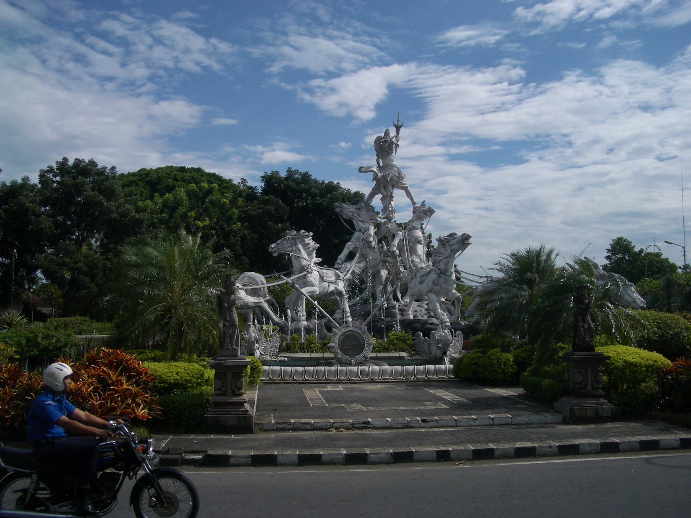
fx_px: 699
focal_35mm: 35
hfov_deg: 52.6
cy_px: 259
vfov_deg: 40.7
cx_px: 346
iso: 50
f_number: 4.3
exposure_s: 1/1250
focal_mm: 5.8
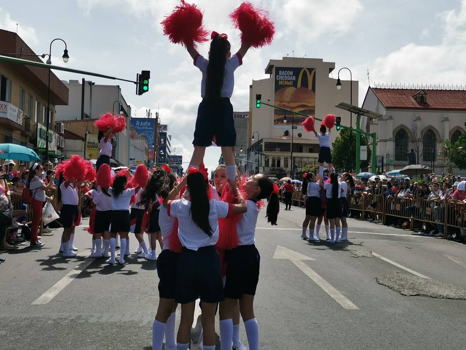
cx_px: 233
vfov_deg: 32.2
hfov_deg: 42.1
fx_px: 606
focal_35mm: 45
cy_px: 175
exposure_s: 1/2849
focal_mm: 4.75
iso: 50
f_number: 1.8
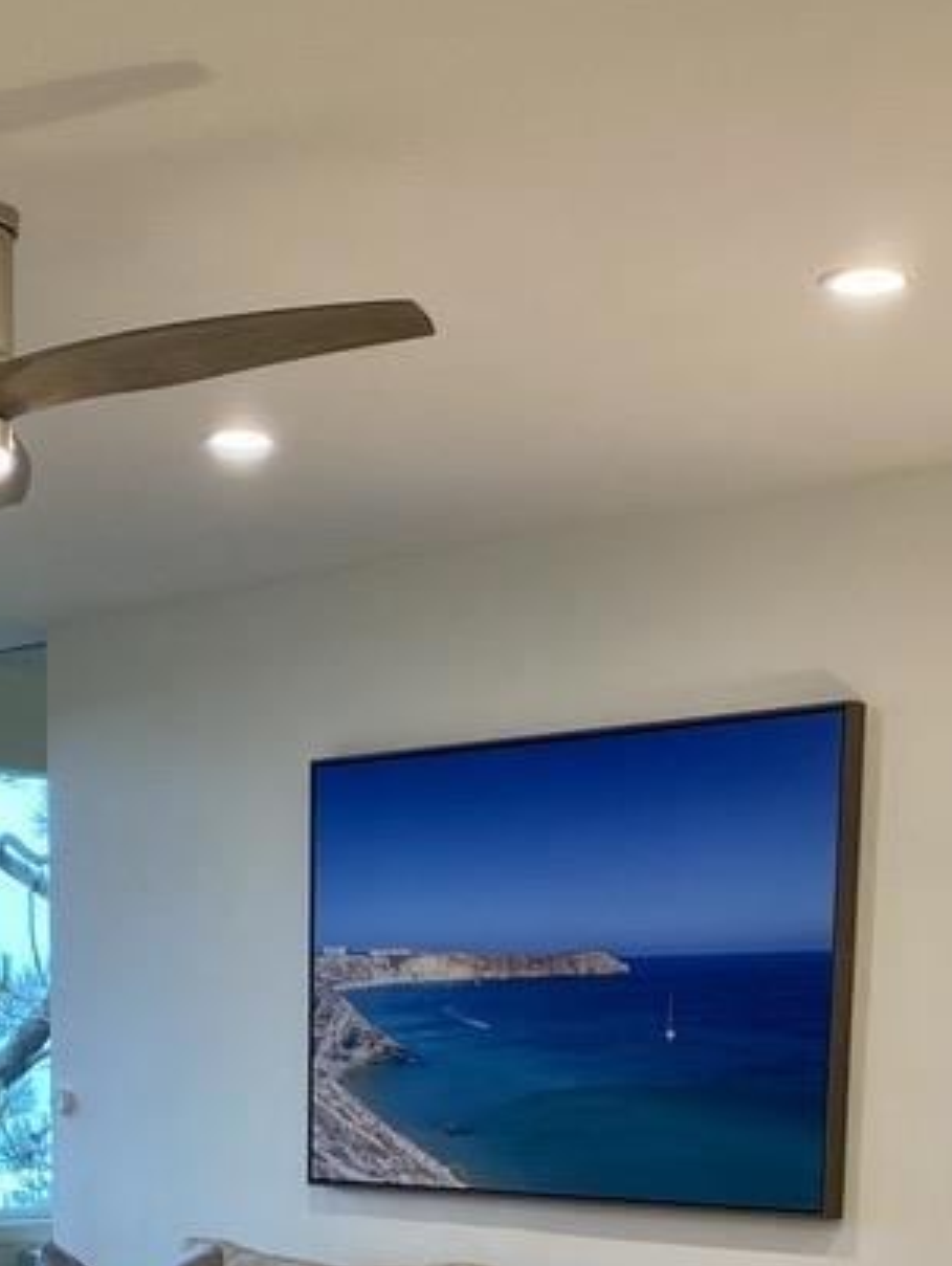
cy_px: 1445
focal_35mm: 66
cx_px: 198
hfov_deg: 22.0
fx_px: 2416
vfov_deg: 26.6
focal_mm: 4.25
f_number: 1.8
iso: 64
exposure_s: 1/60
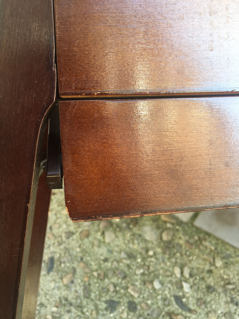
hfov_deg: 48.2
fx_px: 267
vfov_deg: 61.7
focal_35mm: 29
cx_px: 120
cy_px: 160
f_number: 2.2
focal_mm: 4.15
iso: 32
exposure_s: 1/50
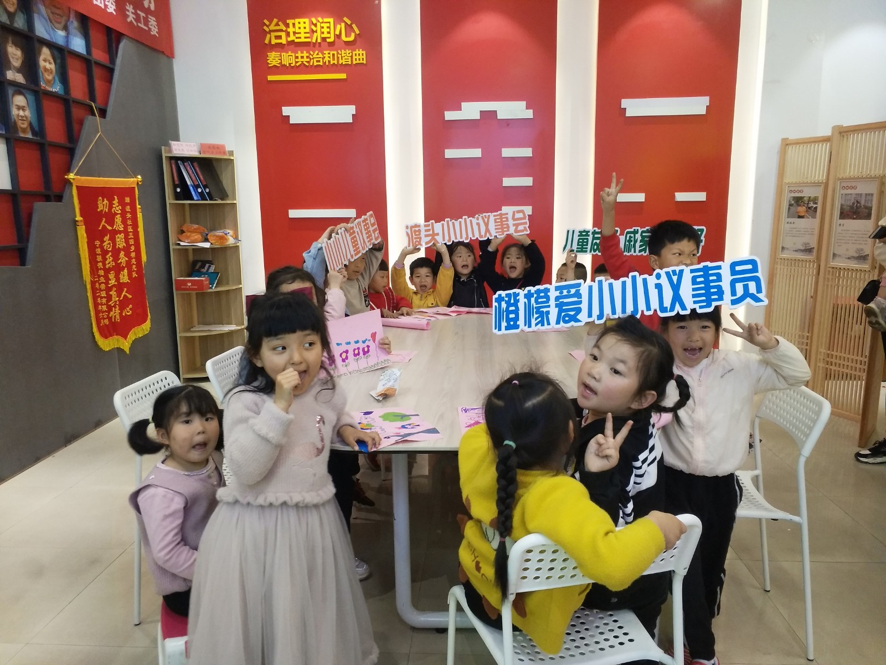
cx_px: 443
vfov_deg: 61.1
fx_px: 563
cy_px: 332
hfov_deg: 76.4
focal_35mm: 22
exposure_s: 1/33.3
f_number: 2
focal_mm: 3.79
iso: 345
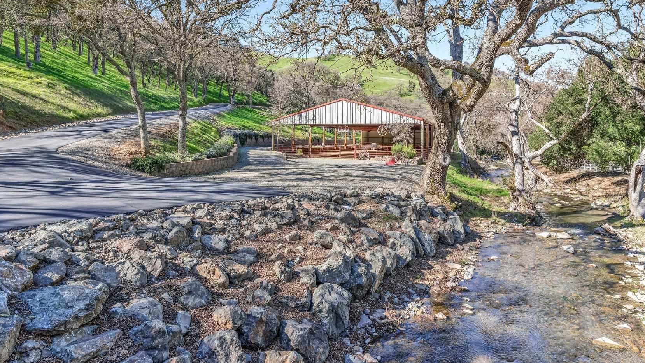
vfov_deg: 51.0
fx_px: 376
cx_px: 333
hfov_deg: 81.2
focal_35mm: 22
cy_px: 139
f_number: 8
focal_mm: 17
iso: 100
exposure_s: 1/125
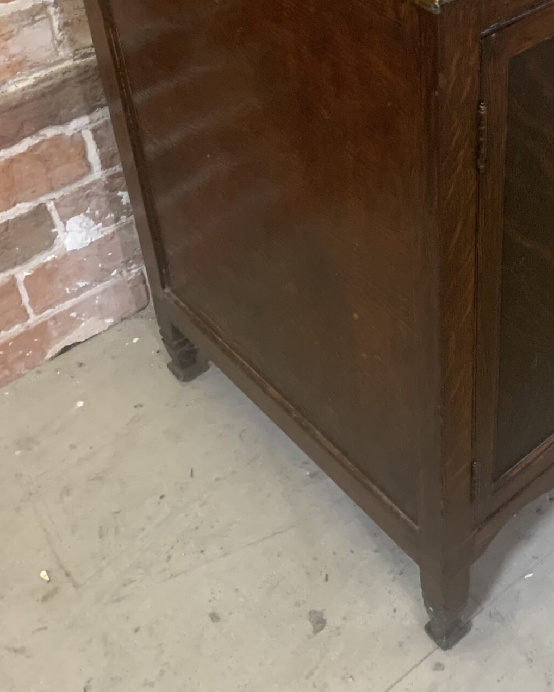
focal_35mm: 51
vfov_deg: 35.8
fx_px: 1045
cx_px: 472
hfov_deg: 28.8
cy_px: 165
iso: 400
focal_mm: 4.25
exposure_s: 1/33
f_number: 1.8
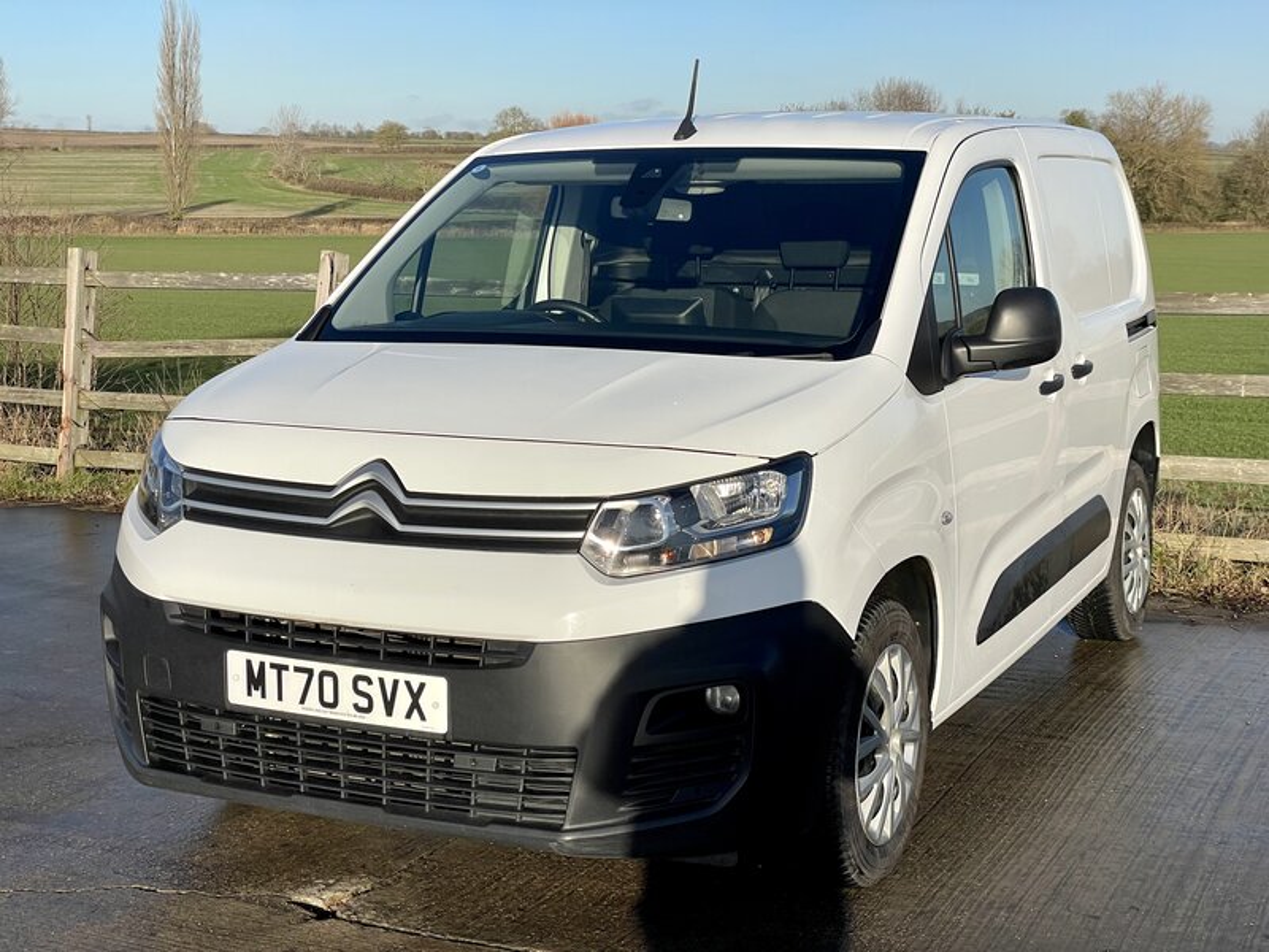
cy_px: 476
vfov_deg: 28.0
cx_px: 634
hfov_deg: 36.8
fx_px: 1906
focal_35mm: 52
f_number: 2
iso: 25
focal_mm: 6
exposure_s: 1/2179
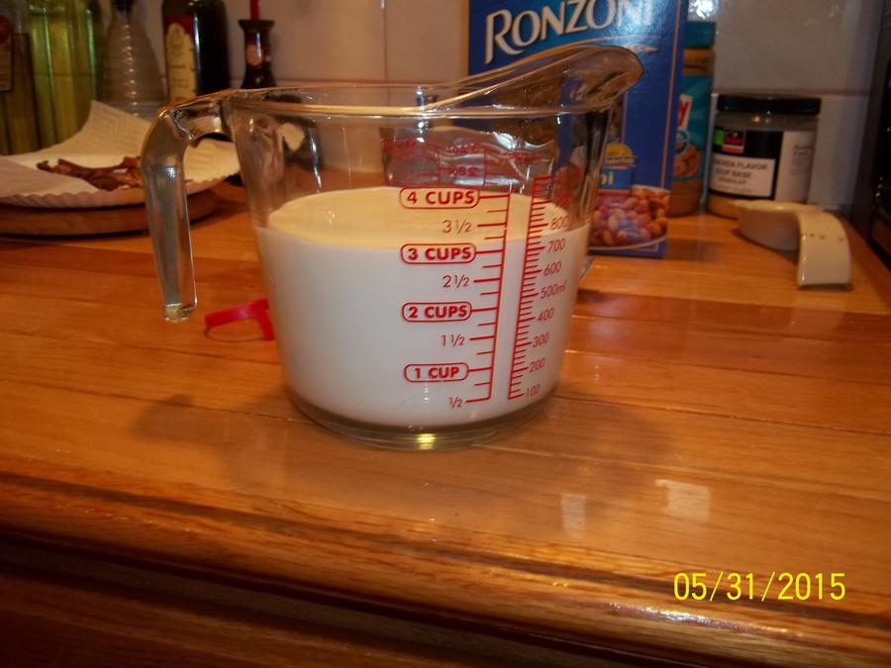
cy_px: 334
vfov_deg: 44.2
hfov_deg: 56.8
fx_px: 824
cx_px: 446
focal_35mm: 32
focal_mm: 5.7
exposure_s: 1/30
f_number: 2.9
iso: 64
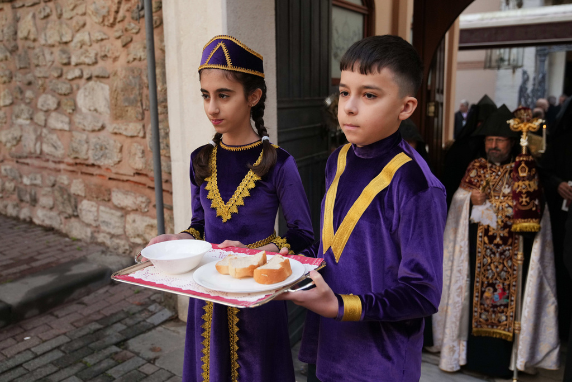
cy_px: 191
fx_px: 493
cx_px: 286
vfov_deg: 42.3
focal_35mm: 31
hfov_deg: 60.3
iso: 1600
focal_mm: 31
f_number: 3.5
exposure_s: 1/1250
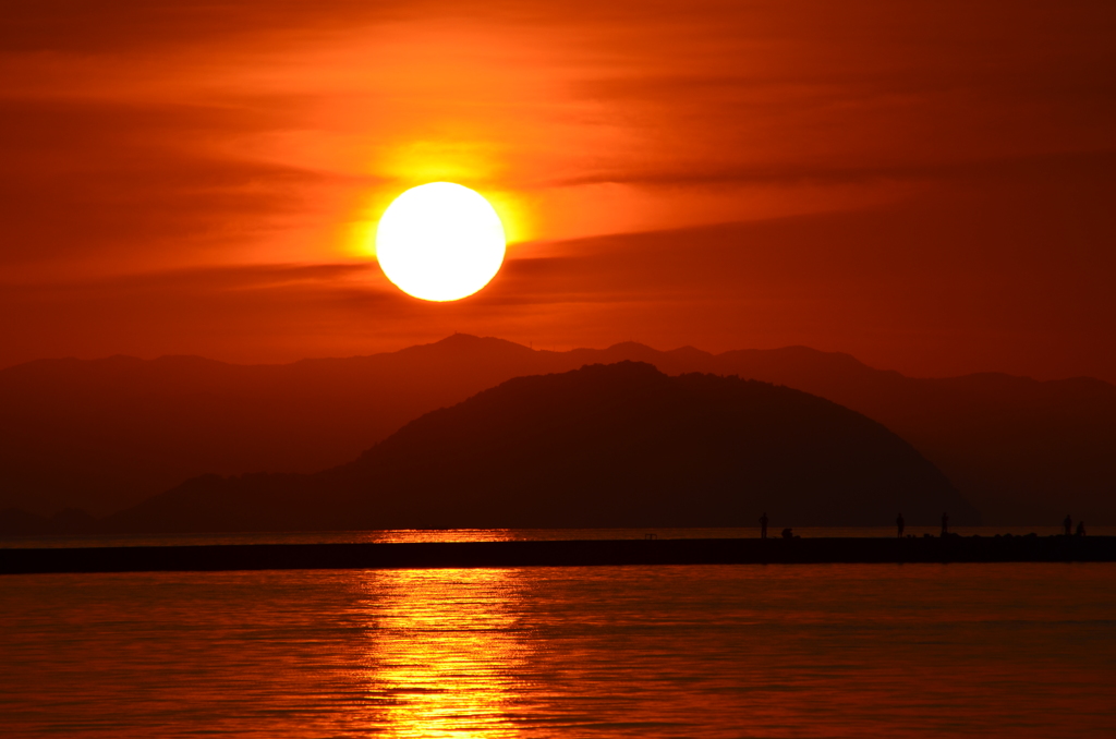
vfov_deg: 3.0
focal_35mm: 450
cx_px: 558
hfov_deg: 4.6
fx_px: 13920
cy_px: 370
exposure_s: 1/1600
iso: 100
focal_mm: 300
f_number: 10
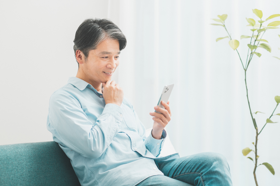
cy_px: 93
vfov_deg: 16.0
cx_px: 140
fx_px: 661
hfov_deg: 23.9
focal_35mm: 85
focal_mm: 85
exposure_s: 1/160
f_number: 3.2
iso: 400
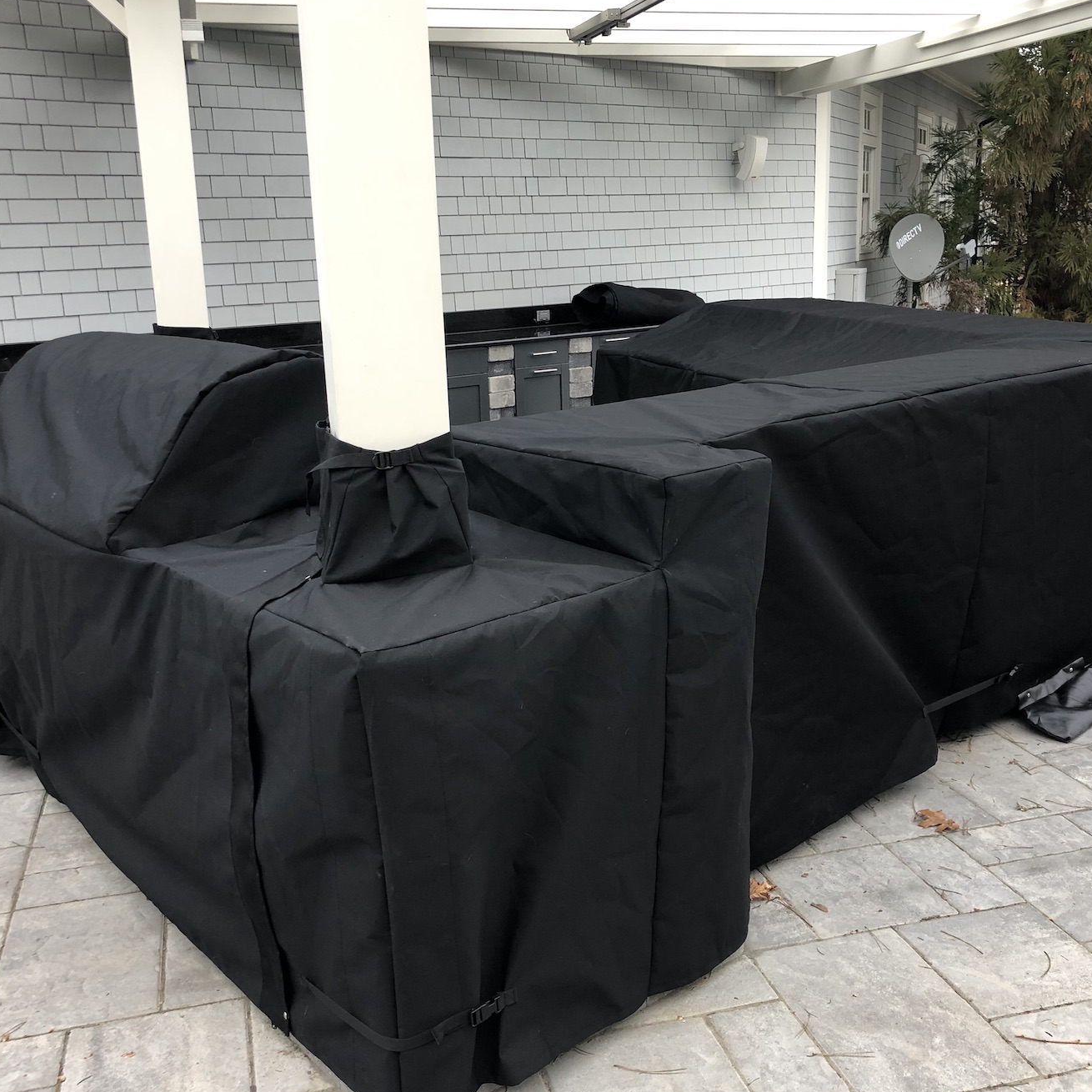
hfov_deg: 48.5
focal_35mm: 34
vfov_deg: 48.4
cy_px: 539
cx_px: 545
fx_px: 1213
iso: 25
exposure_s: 1/40
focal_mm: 3.99
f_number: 1.8
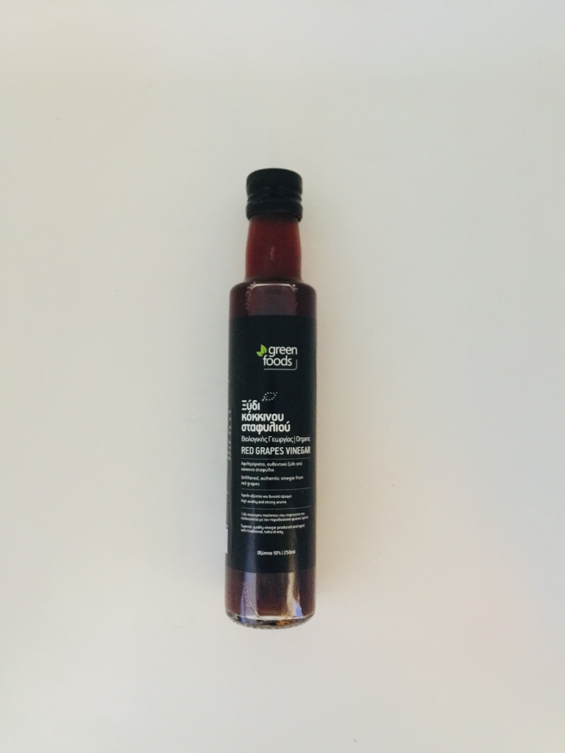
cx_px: 282
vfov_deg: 61.7
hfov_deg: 48.2
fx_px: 631
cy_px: 376
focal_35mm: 29
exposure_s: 1/4
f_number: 2.2
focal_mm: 4.15
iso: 125
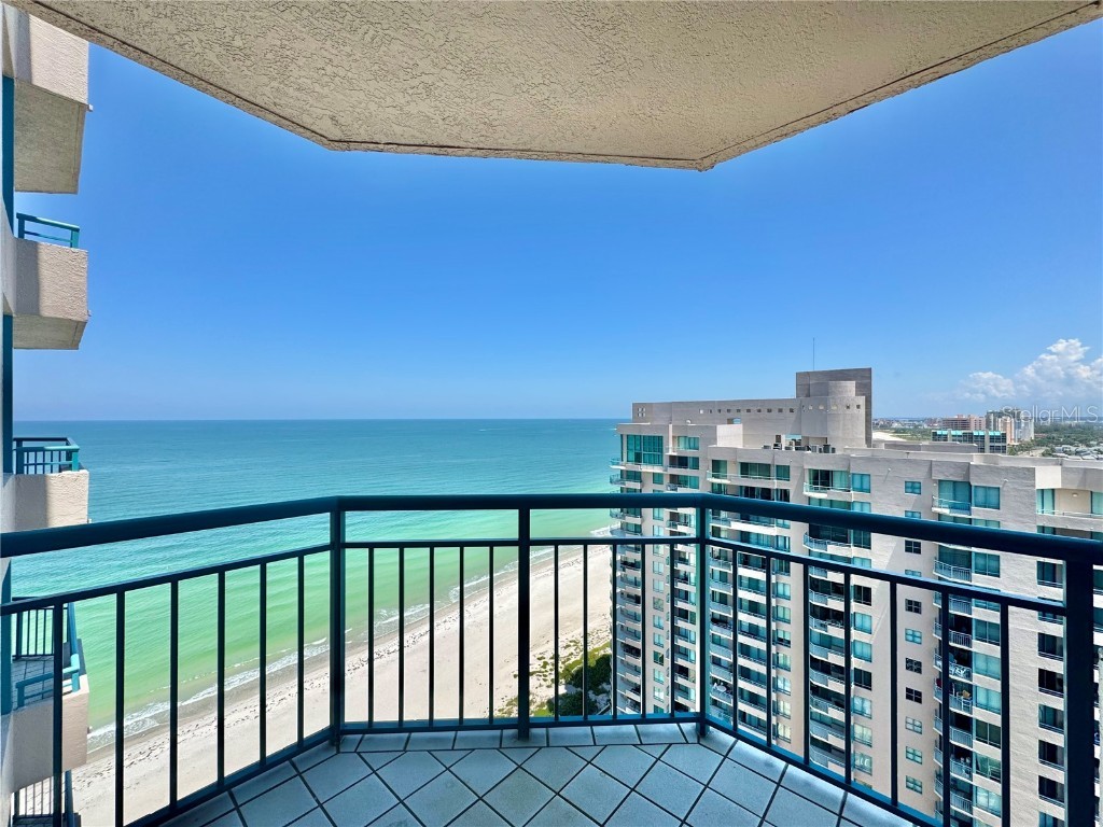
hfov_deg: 102.1
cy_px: 414
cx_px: 552
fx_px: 446
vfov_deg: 85.7
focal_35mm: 14
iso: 40
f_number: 2.2
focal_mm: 2.22
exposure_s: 1/2494
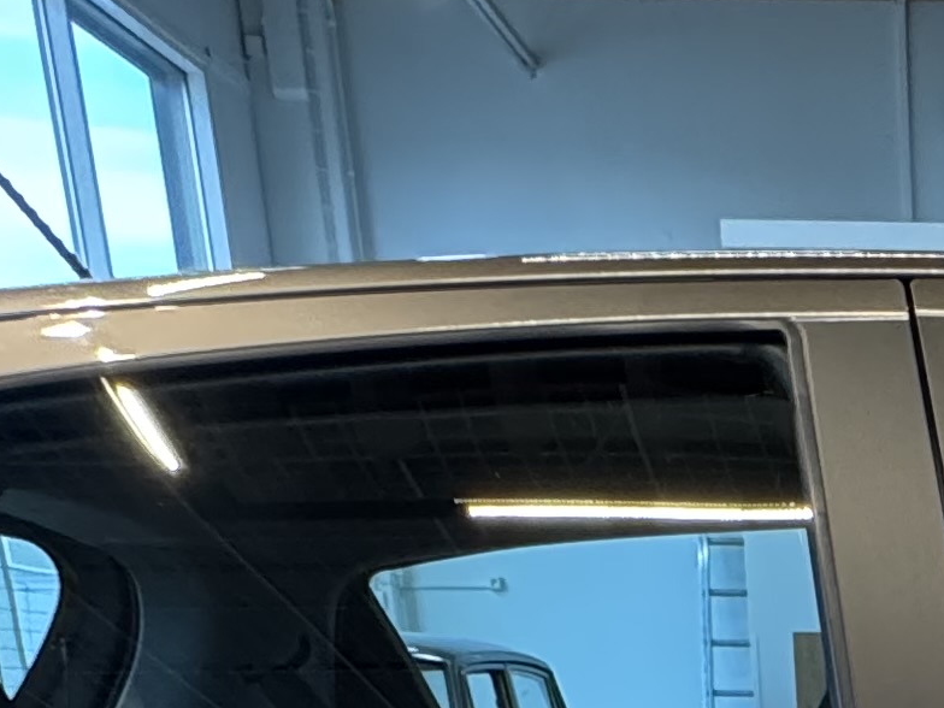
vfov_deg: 15.6
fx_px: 1963
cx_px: 1125
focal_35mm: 72
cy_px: 1470
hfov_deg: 24.5
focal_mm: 2.22
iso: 250
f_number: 2.2
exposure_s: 1/100
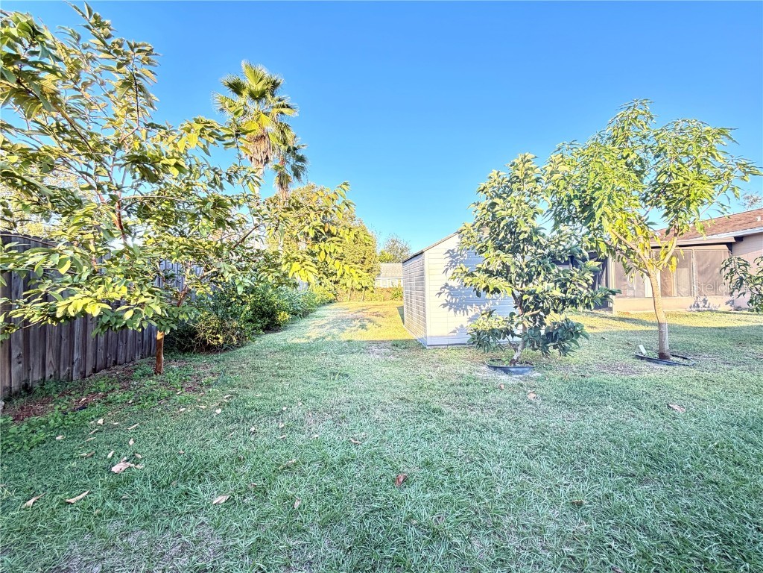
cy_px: 286
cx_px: 382
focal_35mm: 14
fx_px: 309
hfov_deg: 102.1
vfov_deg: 85.7
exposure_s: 1/121
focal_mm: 2.22
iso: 80
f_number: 2.2
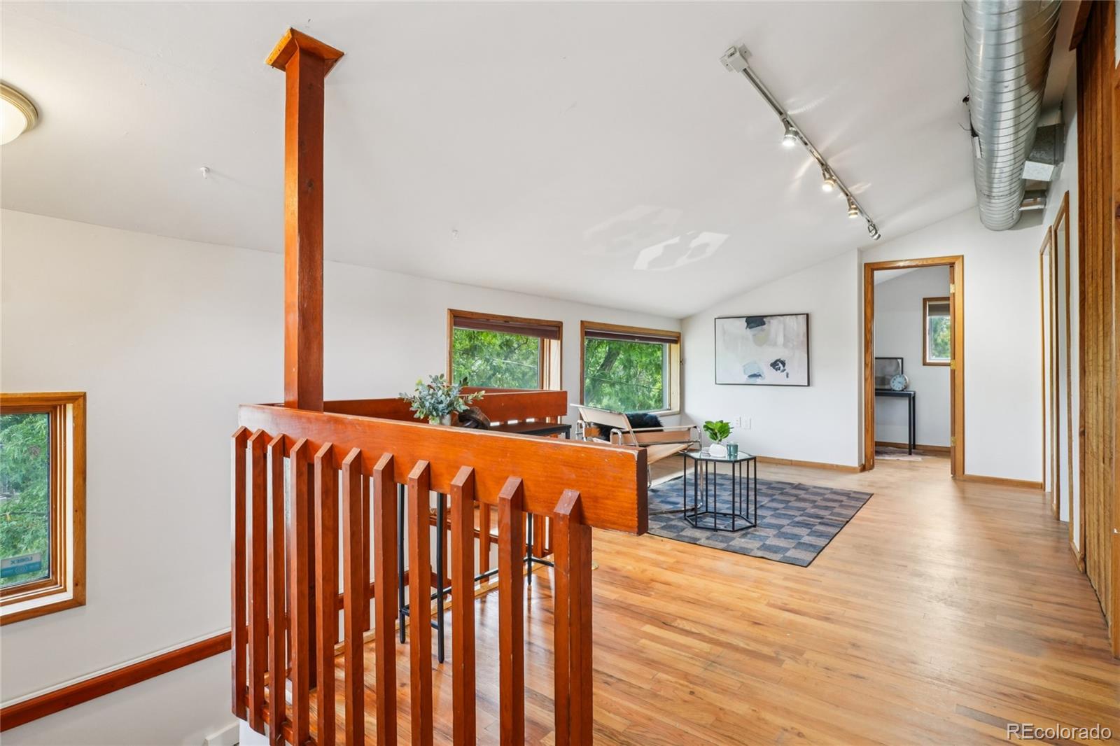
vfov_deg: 72.0
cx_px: 560
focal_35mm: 16
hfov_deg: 95.0
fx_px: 513
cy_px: 373
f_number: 8
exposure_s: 1/20
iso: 800
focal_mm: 11
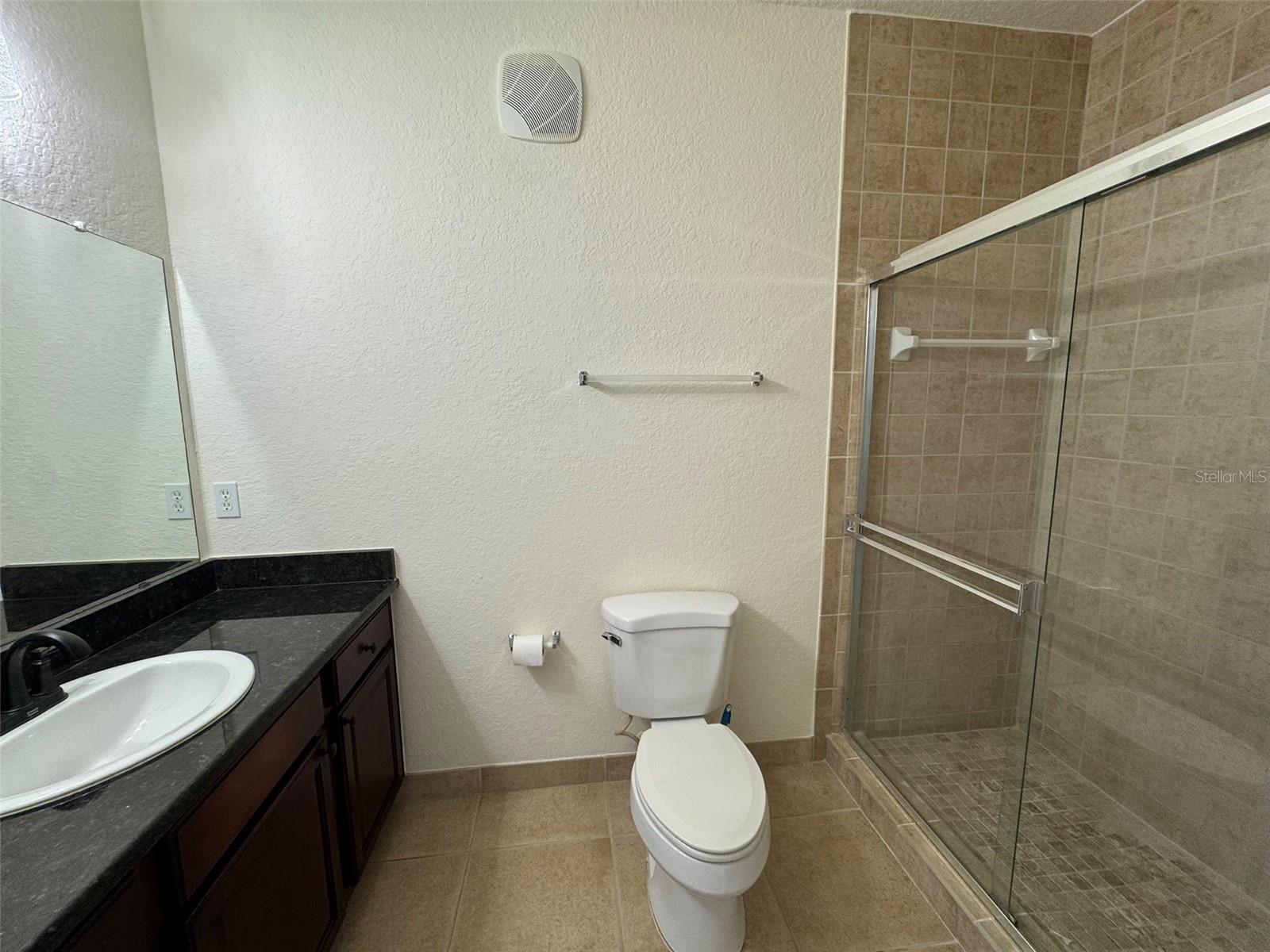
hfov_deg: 102.1
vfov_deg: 85.7
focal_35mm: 14
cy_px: 476
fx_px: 514
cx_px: 635
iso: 100
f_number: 2.2
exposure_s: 1/120
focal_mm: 2.22
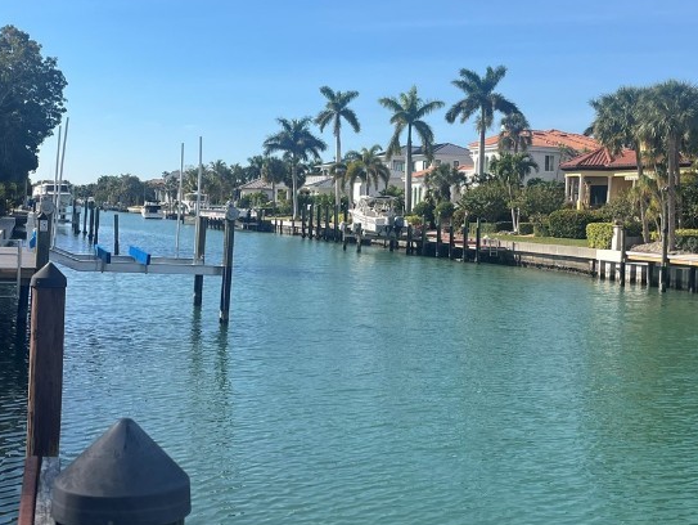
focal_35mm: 49
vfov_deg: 29.6
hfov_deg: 38.9
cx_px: 350
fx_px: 989
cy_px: 190
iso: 50
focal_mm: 5.1
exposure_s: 1/4149
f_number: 1.6
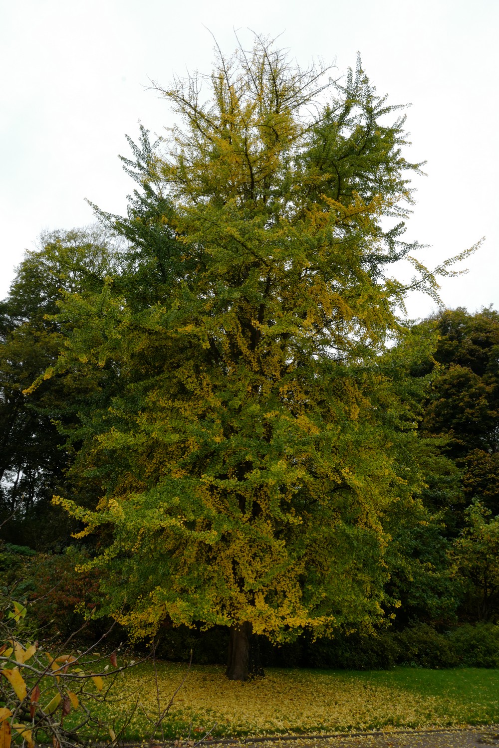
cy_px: 374
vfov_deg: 65.5
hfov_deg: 46.4
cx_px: 250
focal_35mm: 28
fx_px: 582
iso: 800
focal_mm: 28
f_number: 16
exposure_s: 1/80
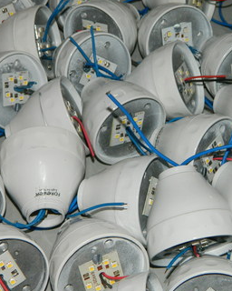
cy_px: 161
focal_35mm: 87
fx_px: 747
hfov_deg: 17.6
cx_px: 143
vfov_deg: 22.0
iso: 200
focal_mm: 10.2
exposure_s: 1/30
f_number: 3.8
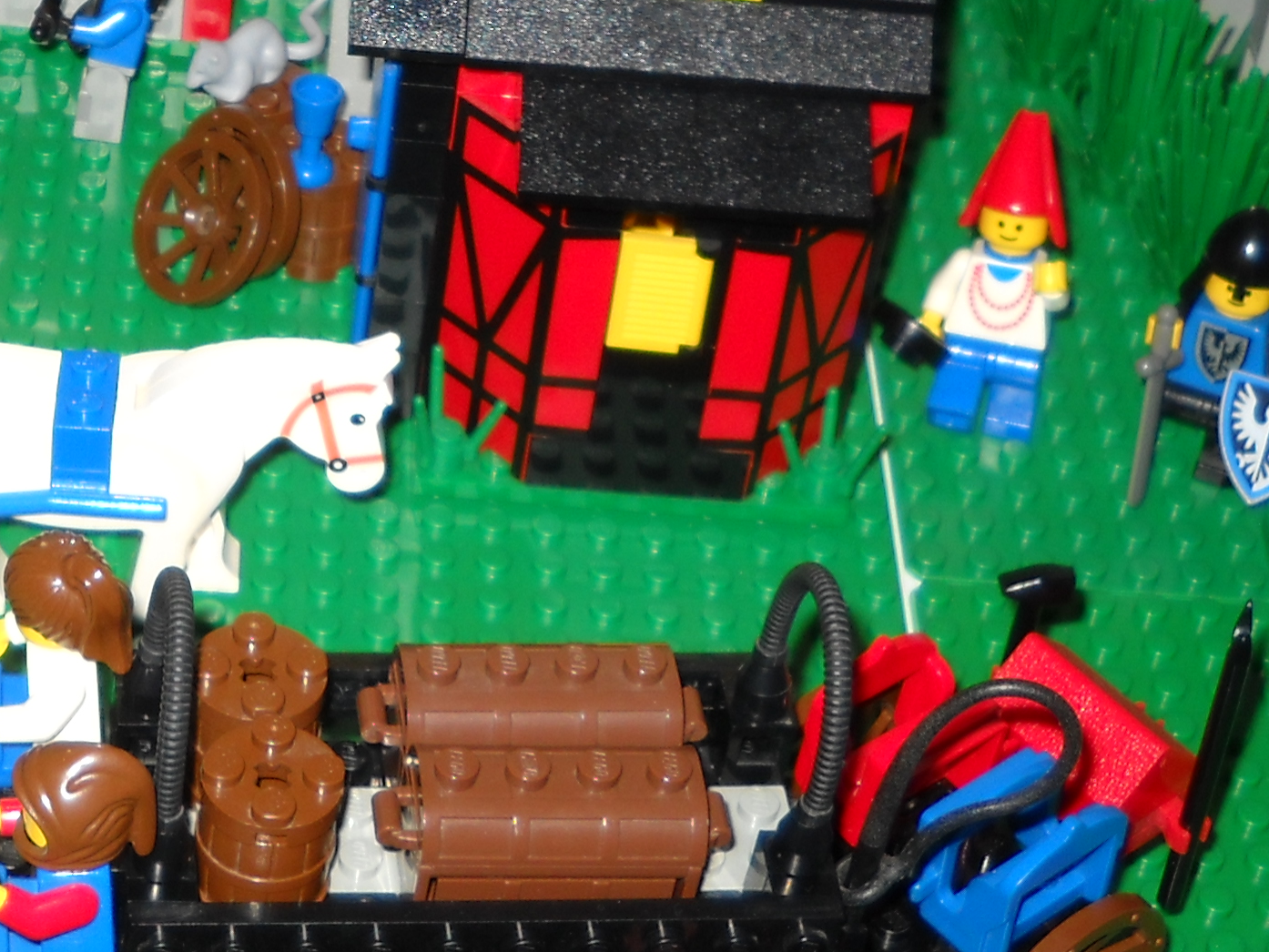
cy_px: -92
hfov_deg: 19.8
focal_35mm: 96
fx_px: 3520
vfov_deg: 15.0
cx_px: 4
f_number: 3.1
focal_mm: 6.72
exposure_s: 1/30
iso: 64
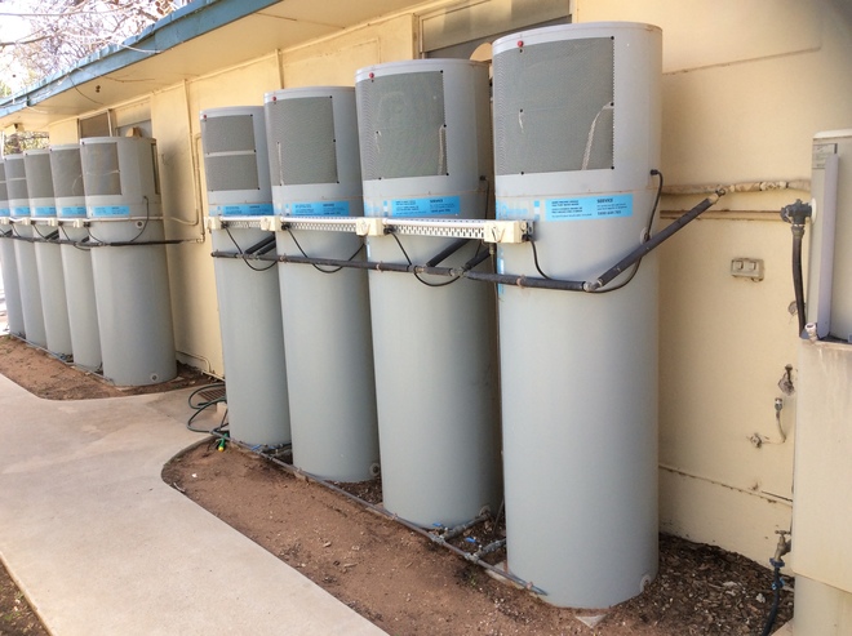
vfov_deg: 44.1
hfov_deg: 56.9
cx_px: 426
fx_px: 786
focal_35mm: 32
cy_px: 318
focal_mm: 3.3
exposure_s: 1/206
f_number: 2.4
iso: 32
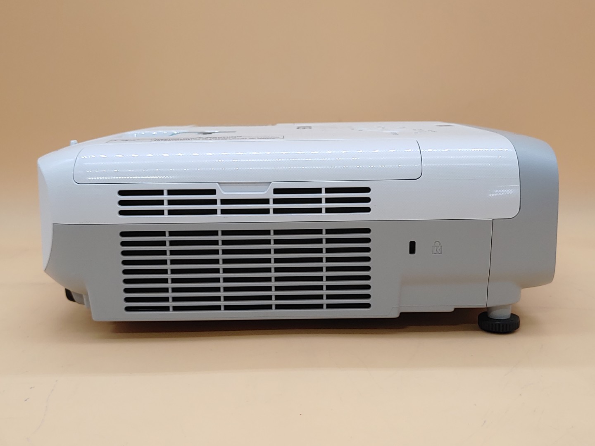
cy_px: 223
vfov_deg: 32.9
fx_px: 756
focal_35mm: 44
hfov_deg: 42.9
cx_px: 298
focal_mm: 4.36
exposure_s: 1/100
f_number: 1.8
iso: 50
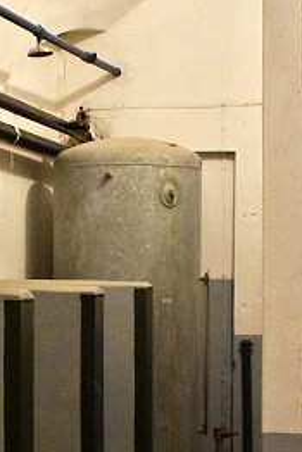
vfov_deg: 21.2
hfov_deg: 14.2
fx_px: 1206
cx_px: 75
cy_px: 267
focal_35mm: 96
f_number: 7.1
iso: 5000
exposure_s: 1/60
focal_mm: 38
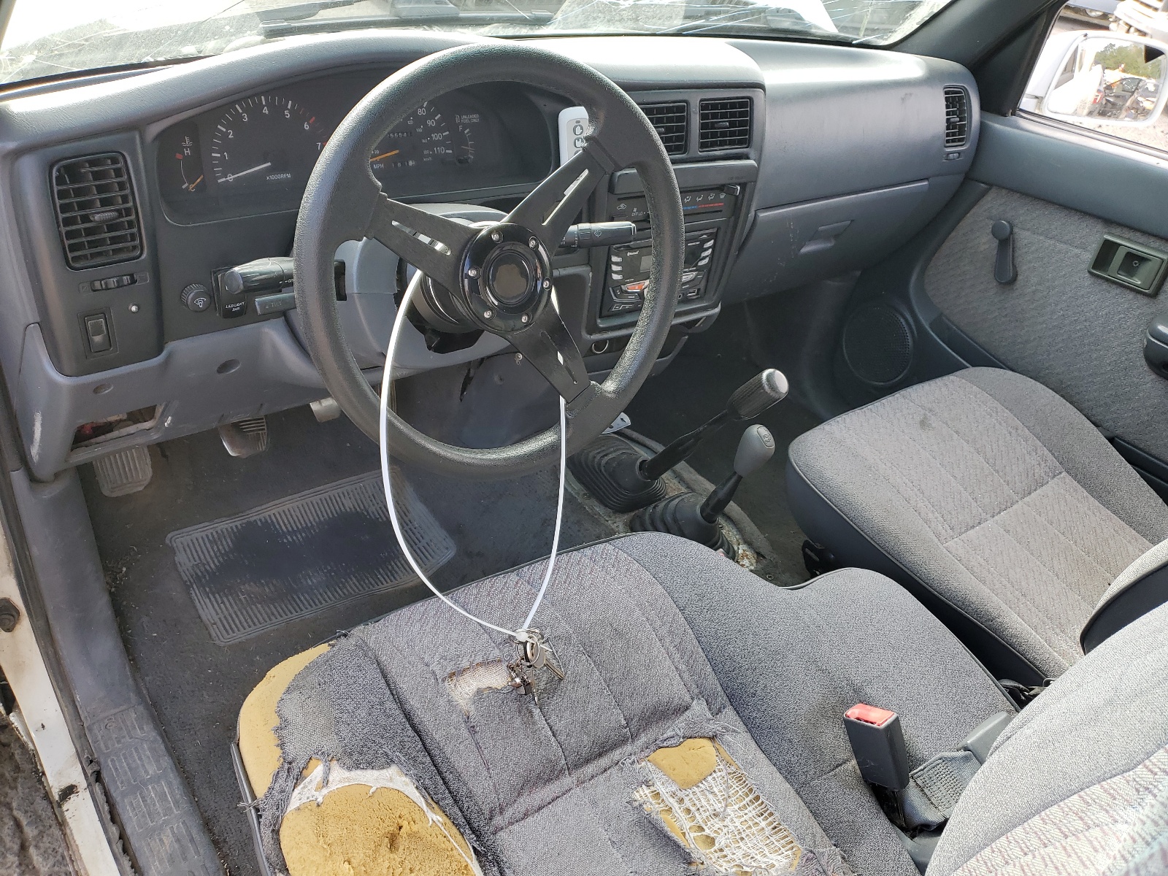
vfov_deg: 53.1
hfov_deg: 67.3
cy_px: 438
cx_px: 584
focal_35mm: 26
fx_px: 877
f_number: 1.5
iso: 50
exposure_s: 1/312
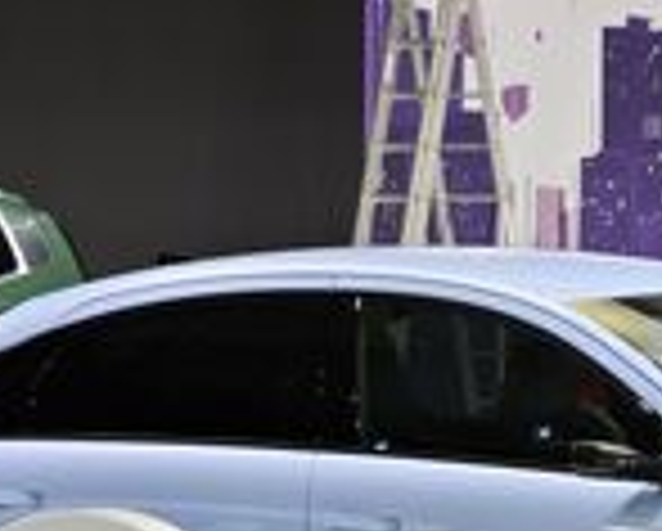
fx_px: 4983
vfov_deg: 6.1
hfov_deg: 7.5
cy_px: 518
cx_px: 869
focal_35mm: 254
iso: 160
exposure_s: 1/100
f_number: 1.8
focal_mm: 11.5
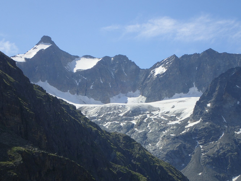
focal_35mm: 100
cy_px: 90
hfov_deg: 19.6
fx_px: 696
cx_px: 120
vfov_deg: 14.8
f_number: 6.3
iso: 100
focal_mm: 18
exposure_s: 1/400
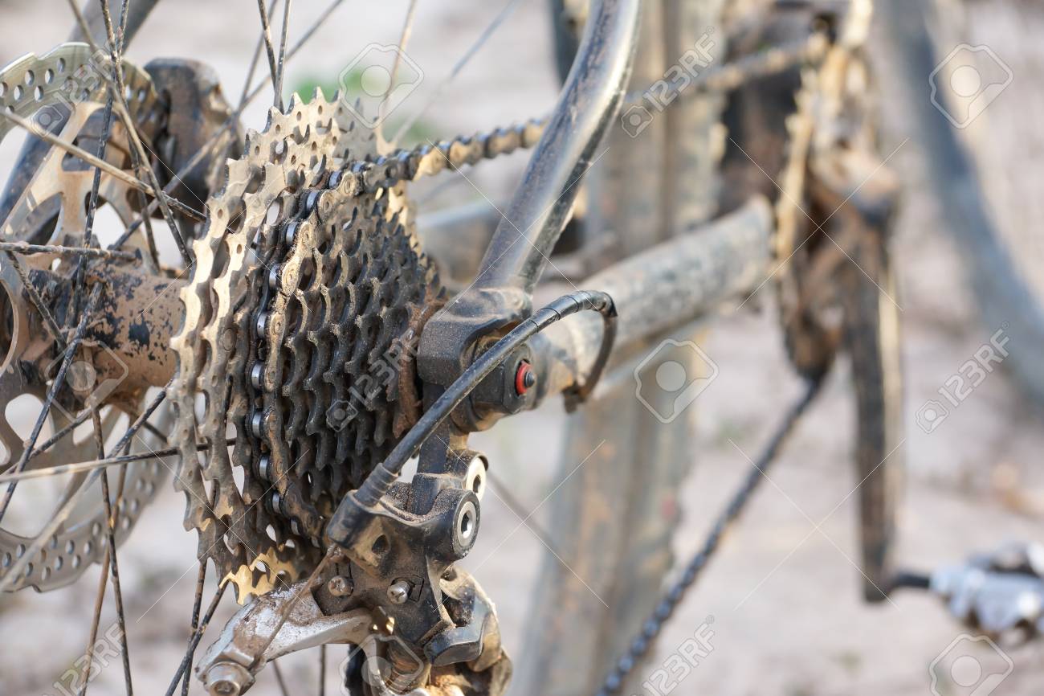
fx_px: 2392
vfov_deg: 16.5
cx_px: 522
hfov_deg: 24.6
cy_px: 348
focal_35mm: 82
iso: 640
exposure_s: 1/350
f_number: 5.6
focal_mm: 55
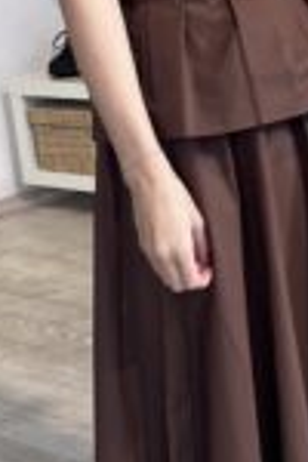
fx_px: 924
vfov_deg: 28.0
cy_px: 197
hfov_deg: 18.5
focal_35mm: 72
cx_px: 293
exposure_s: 1/100
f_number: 1.6
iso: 100
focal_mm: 5.1
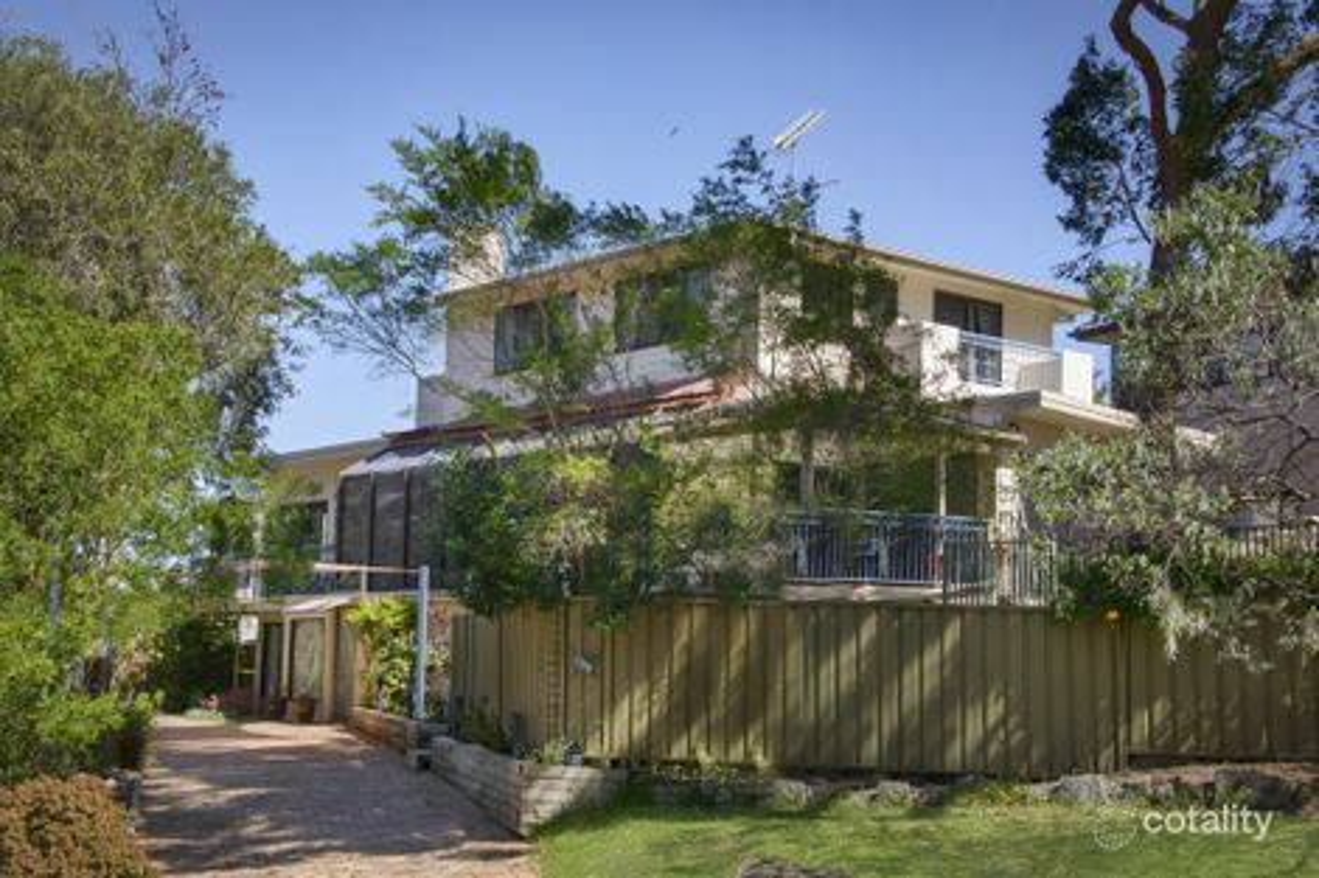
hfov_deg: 41.1
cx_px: 660
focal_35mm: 48
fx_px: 1758
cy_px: 439
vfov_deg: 28.1
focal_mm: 48
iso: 160
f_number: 7.1
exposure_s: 1/320
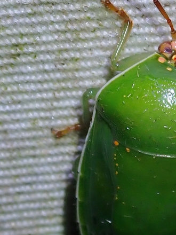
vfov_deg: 10.0
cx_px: 156
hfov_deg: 7.5
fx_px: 1335
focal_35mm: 197
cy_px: 120
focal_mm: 18
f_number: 6.3
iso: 125
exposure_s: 1/400
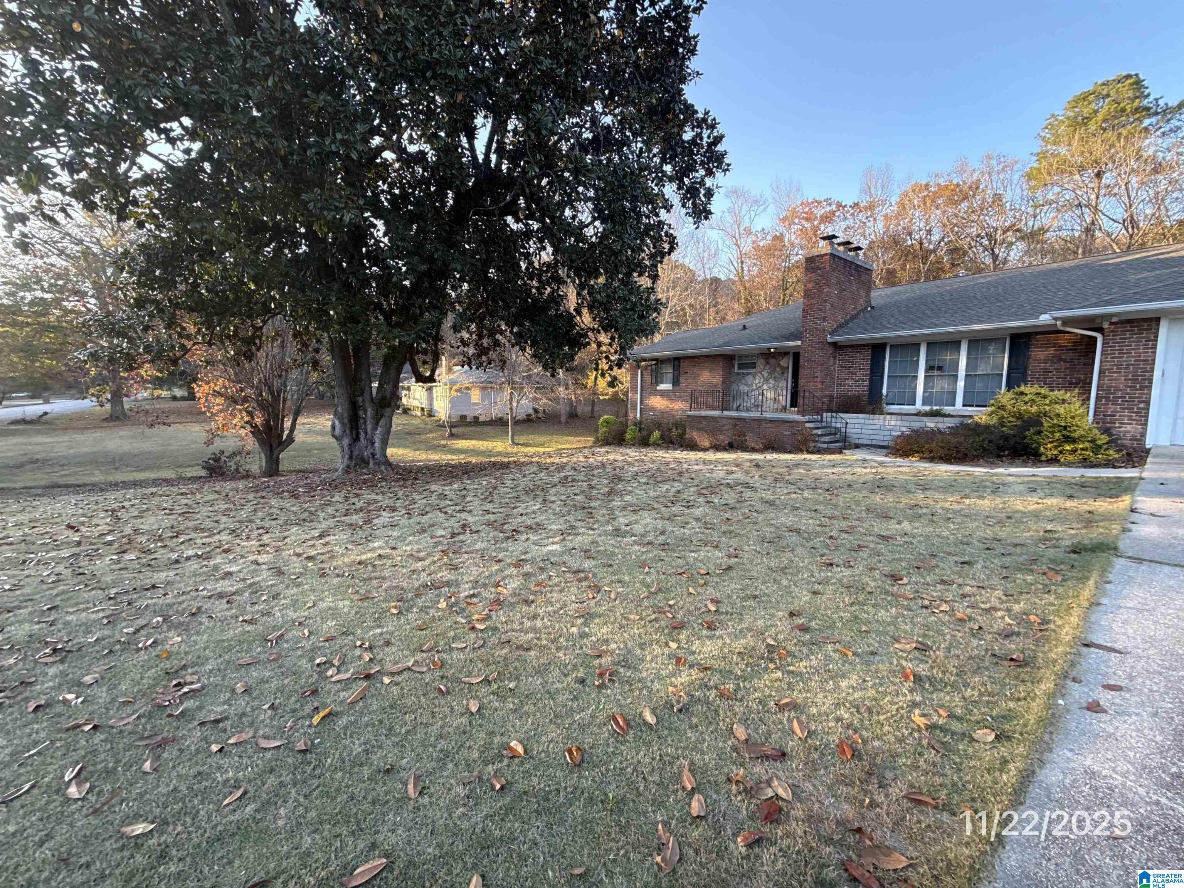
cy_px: 444
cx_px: 592
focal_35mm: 14
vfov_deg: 85.7
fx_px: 479
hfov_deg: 102.1
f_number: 2.2
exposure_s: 1/99
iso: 80
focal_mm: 2.22
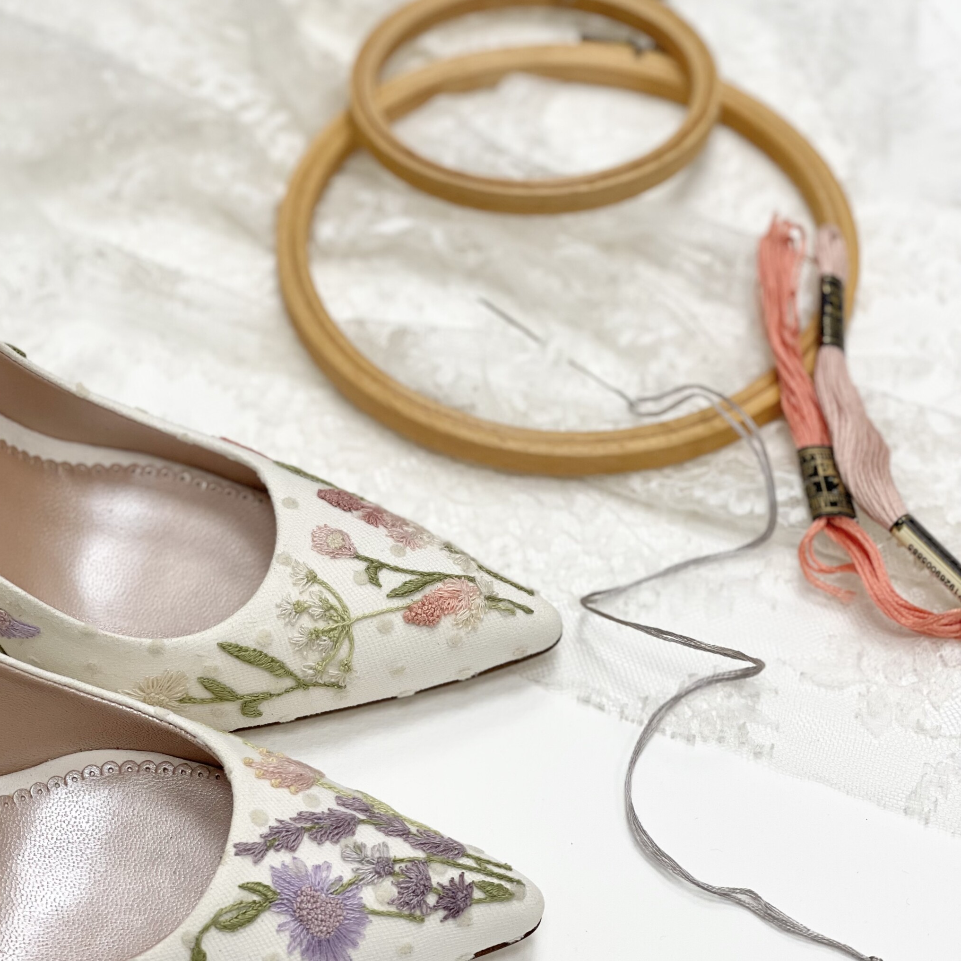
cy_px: 502
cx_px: 477
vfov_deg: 22.8
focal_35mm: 76
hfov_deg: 22.8
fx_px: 2387
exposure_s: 1/100
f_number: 2.2
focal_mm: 7.5
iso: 40
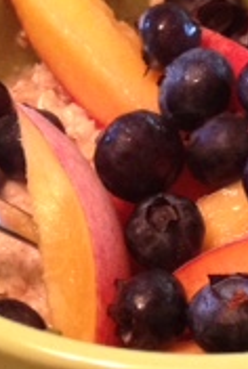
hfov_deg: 10.4
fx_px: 1359
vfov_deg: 15.5
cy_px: 164
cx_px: 172
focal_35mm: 132
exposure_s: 1/20
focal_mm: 4.28
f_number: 2.4
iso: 250
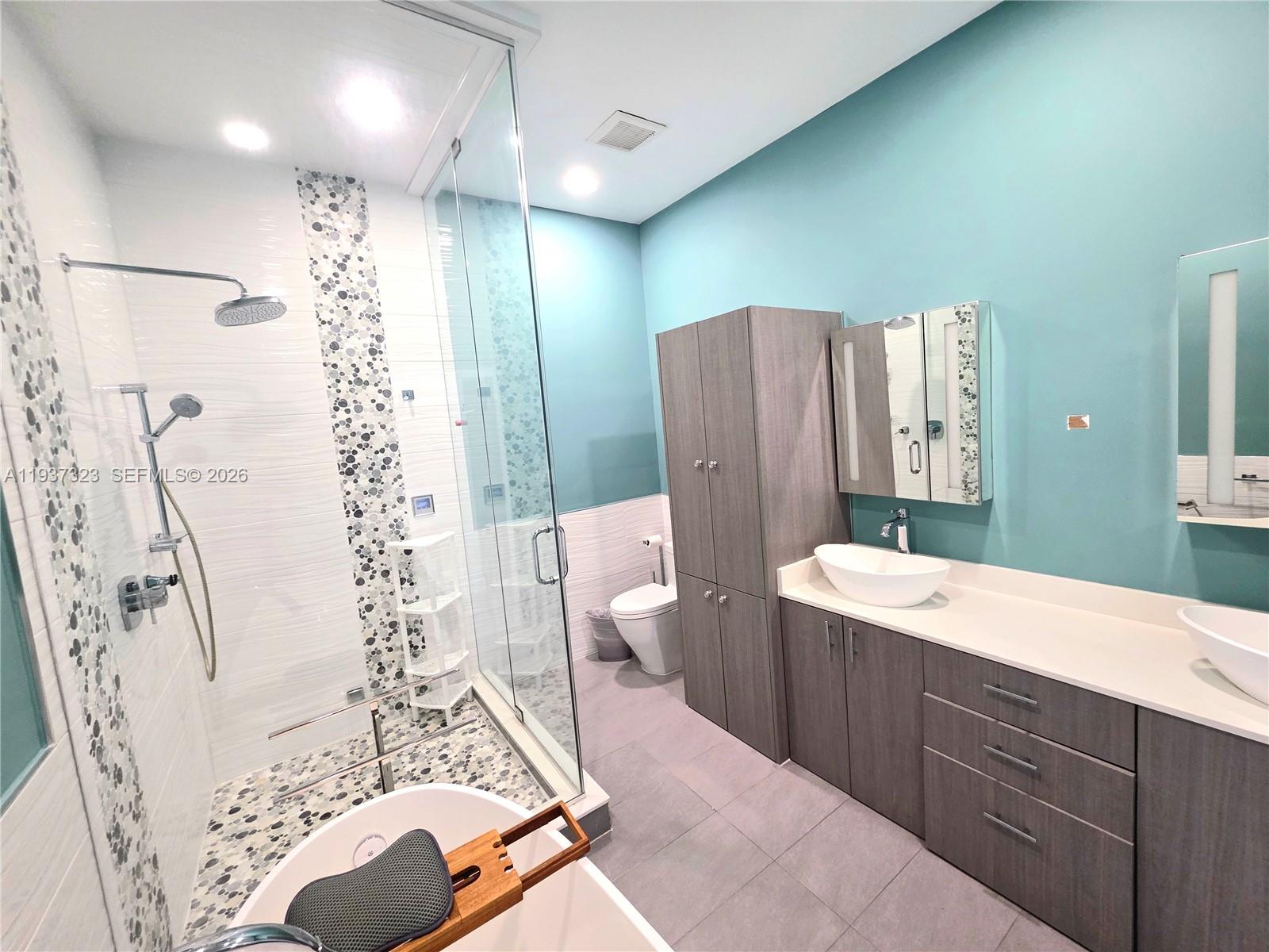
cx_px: 634
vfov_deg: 89.9
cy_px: 476
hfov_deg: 106.2
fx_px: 477
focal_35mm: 13
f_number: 1.9
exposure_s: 1/60.2
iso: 320
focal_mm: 2.2
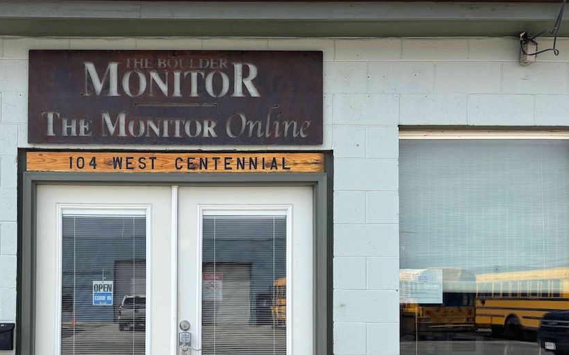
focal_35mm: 40
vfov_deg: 31.1
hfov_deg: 48.1
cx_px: 173
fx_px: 620
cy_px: 291
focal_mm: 5.96
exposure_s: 1/2151
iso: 50
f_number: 1.6
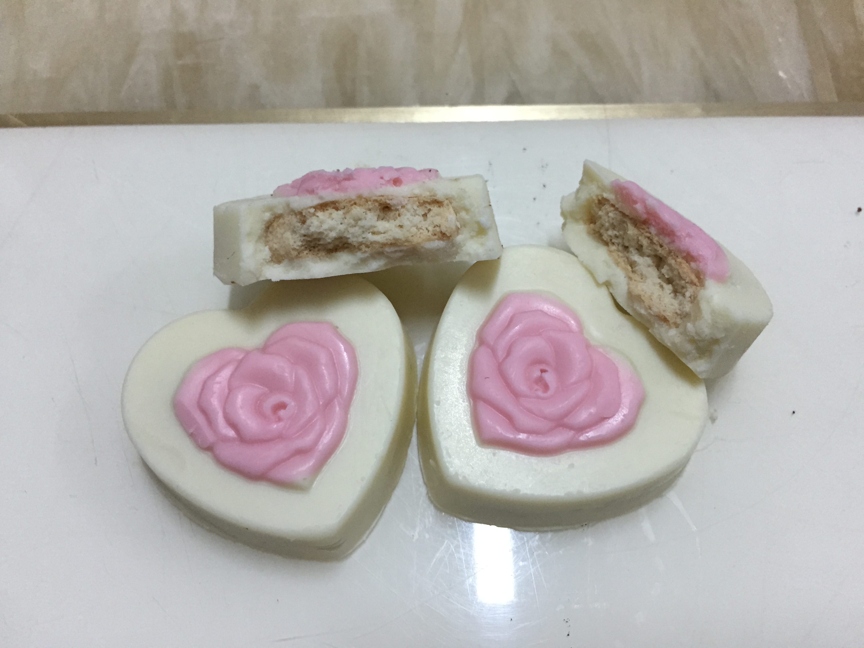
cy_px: 324
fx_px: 724
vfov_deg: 48.2
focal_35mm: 29
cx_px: 432
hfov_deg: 61.7
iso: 200
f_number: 2.2
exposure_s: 1/33
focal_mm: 4.15
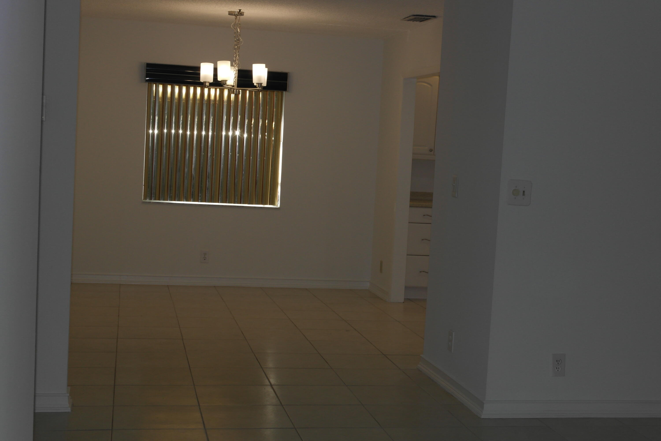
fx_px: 1065
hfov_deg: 34.5
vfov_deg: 23.4
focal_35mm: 58
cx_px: 330
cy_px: 220
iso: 400
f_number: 11
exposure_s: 1/60
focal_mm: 38
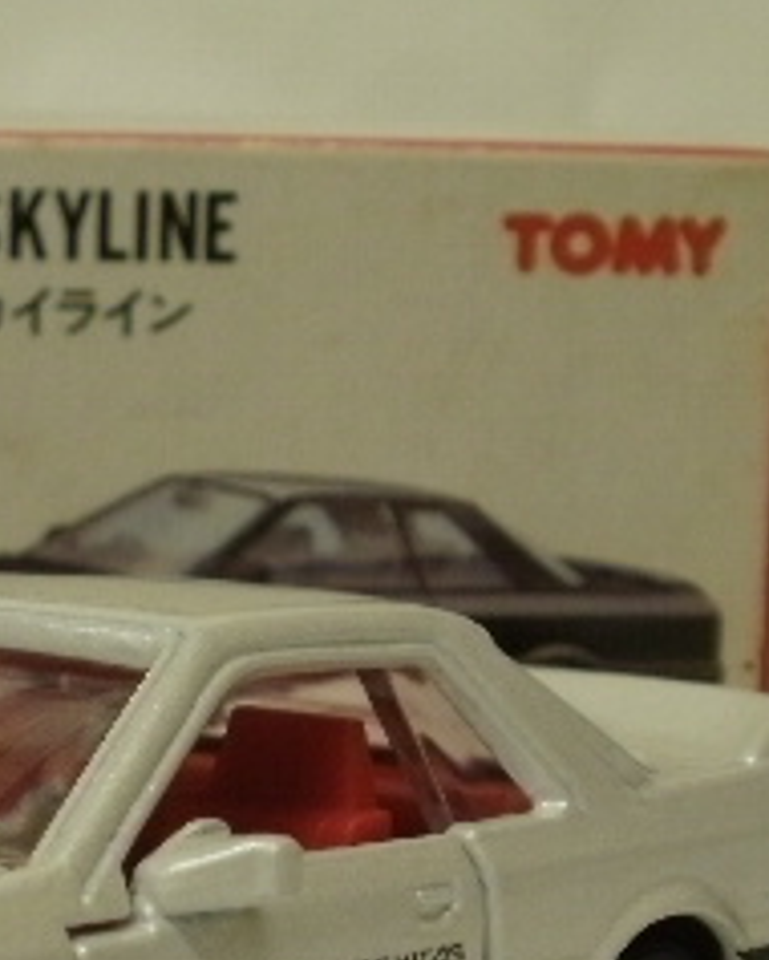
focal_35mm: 116
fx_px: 3296
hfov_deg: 13.0
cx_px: -117
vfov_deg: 16.4
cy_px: 757
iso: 125
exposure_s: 1/15
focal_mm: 7.7
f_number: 4
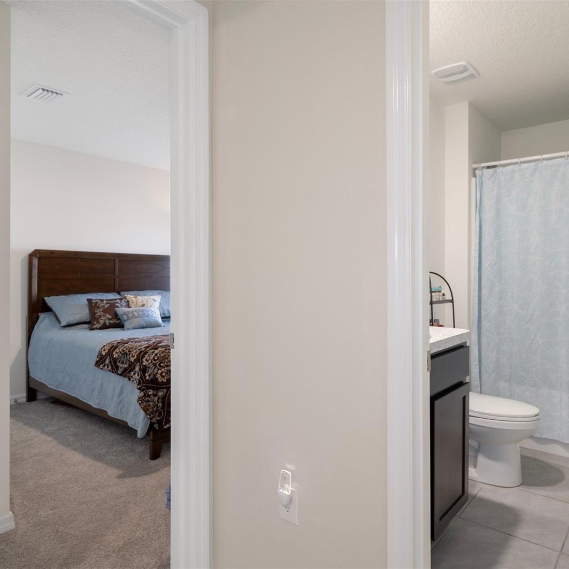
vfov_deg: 67.3
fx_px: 428
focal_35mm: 23
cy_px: 284
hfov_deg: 66.4
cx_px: 350
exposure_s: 2
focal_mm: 18
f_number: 8
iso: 320
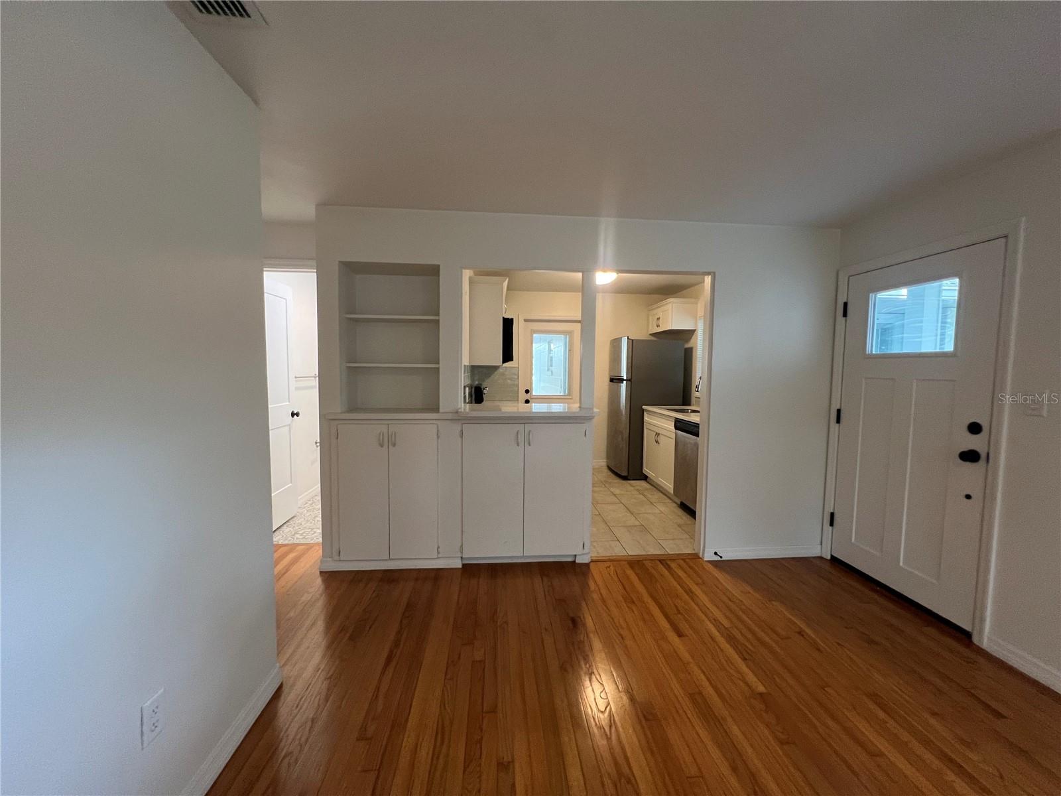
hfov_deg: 106.2
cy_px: 398
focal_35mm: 13
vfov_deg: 89.9
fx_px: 398
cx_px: 530
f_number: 1.8
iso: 320
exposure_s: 1/60
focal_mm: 1.57
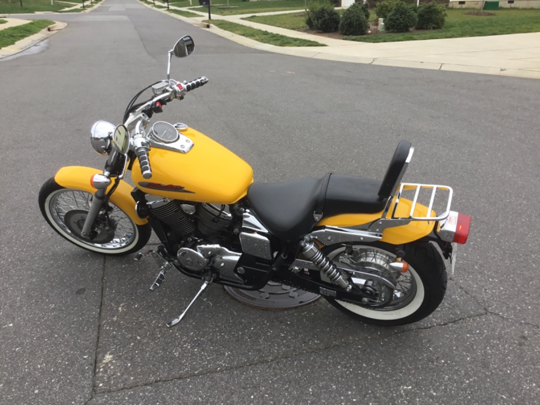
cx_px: 270
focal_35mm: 31
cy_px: 202
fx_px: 484
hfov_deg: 58.4
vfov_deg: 45.4
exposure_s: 1/256
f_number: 2.4
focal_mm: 3.3
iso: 25
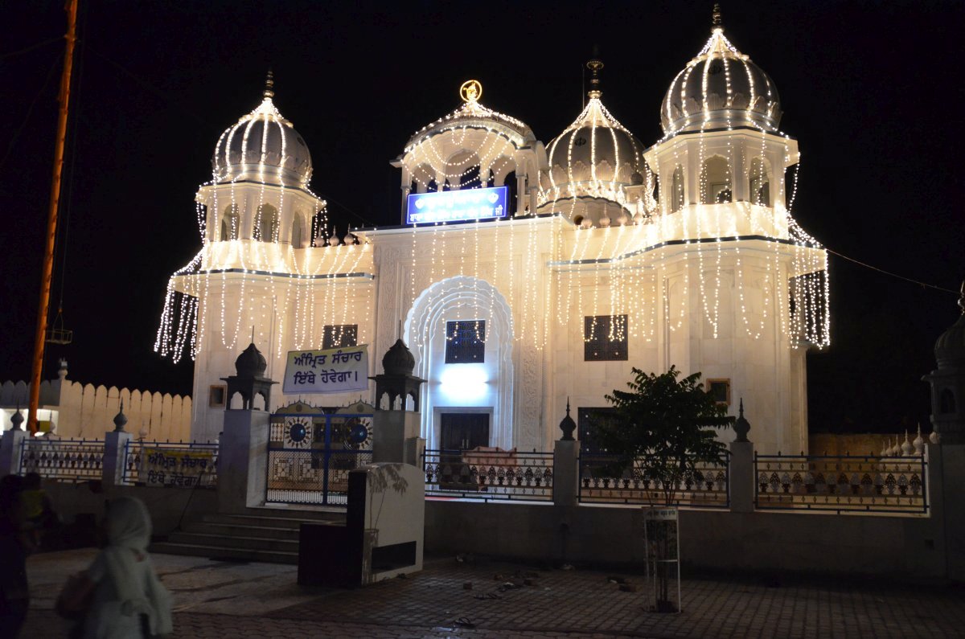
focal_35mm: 33
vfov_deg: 39.8
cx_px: 482
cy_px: 320
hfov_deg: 57.3
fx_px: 883
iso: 2800
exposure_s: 1/30
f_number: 3.5
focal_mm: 22
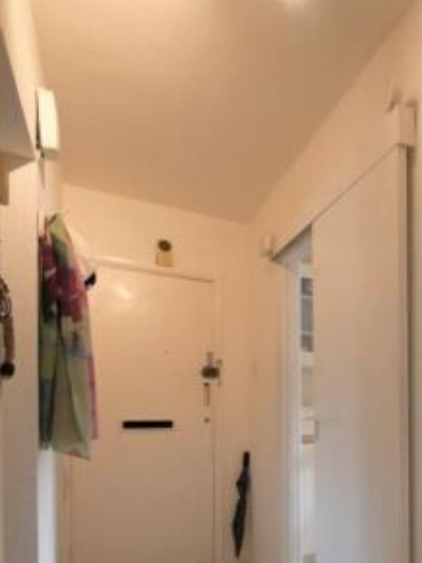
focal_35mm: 28
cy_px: 411
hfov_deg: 39.2
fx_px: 455
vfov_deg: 60.5
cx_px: 480
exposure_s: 1/60
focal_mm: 7
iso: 1000
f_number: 4
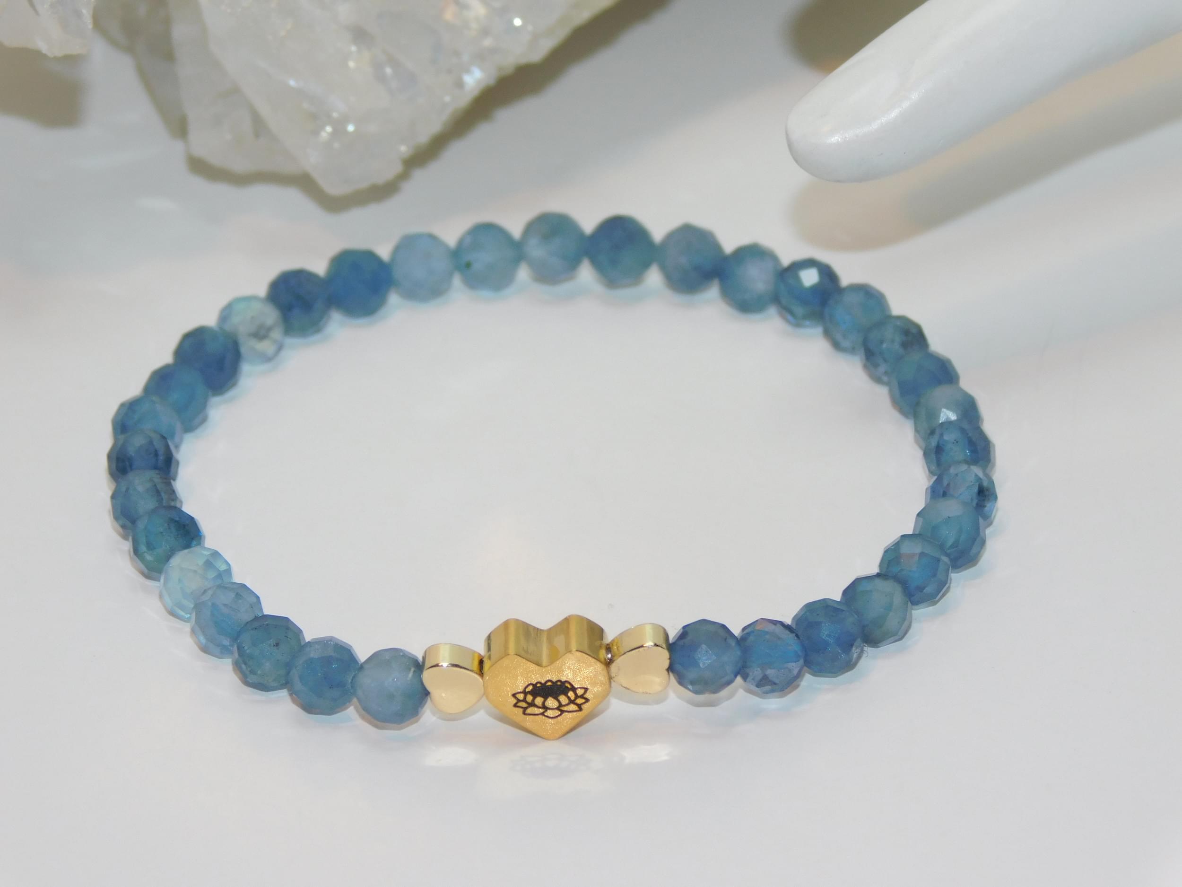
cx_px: 591
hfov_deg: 9.8
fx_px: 6898
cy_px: 444
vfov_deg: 7.4
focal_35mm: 202
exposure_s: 1/60
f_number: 5.4
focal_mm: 35.9
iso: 160
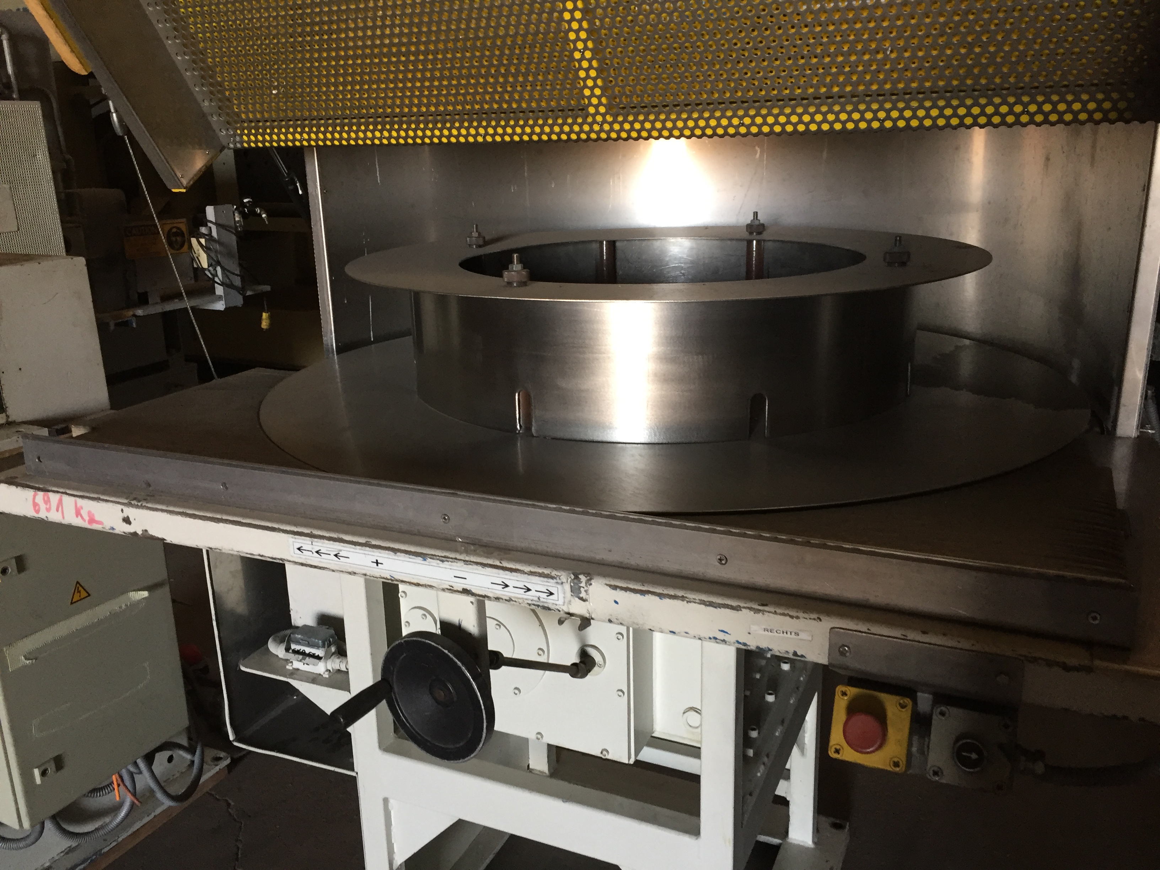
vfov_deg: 48.2
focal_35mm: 29
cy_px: 435
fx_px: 972
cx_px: 580
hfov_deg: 61.7
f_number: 2.2
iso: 100
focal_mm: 4.15
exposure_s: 1/30
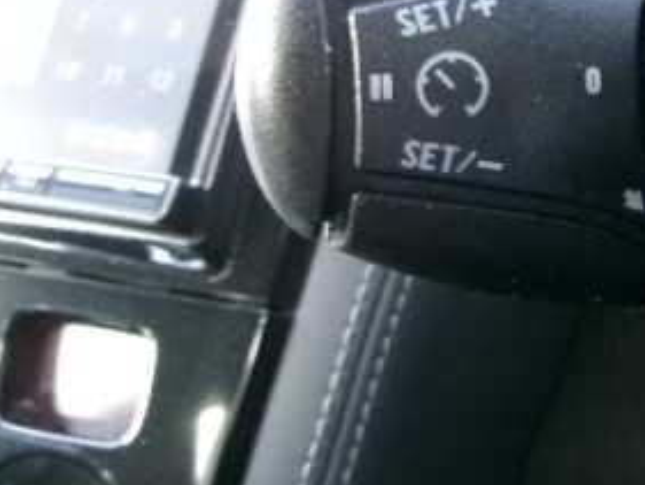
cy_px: 80
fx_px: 1529
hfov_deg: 22.7
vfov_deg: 17.8
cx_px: 677
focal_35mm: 82
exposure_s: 1/20
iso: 400
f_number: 4.5
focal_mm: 6.4
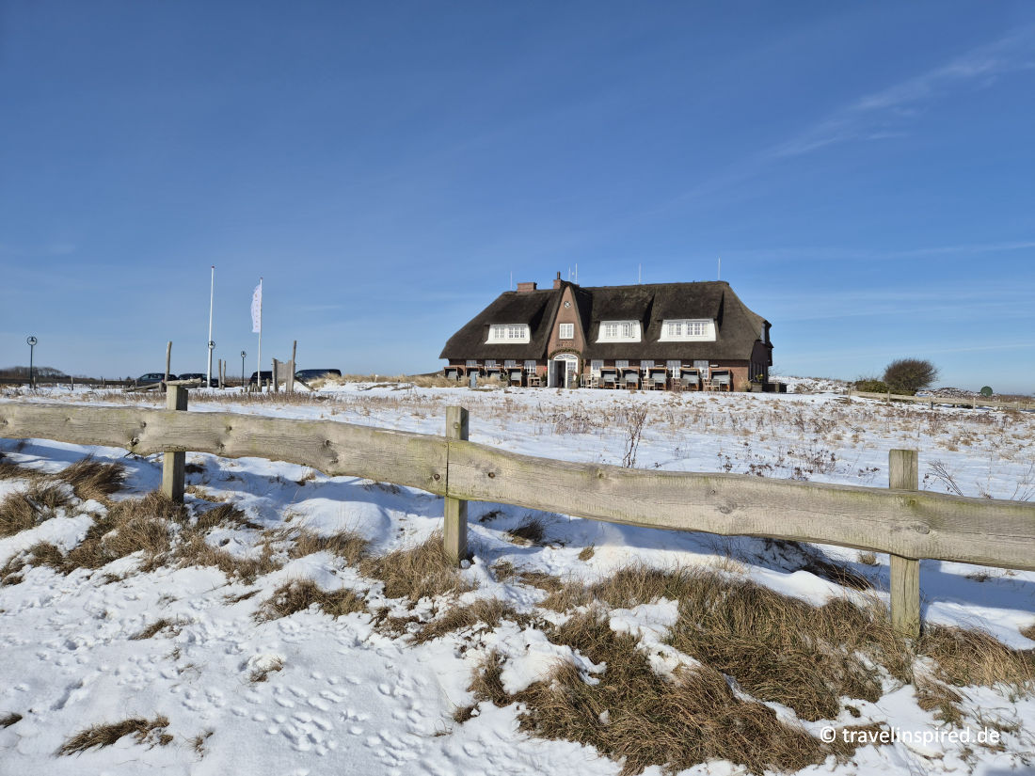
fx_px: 688
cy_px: 388
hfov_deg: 73.9
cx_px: 518
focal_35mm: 23
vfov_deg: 58.9
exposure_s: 1/3792
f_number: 1.8
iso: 25
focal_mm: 5.4
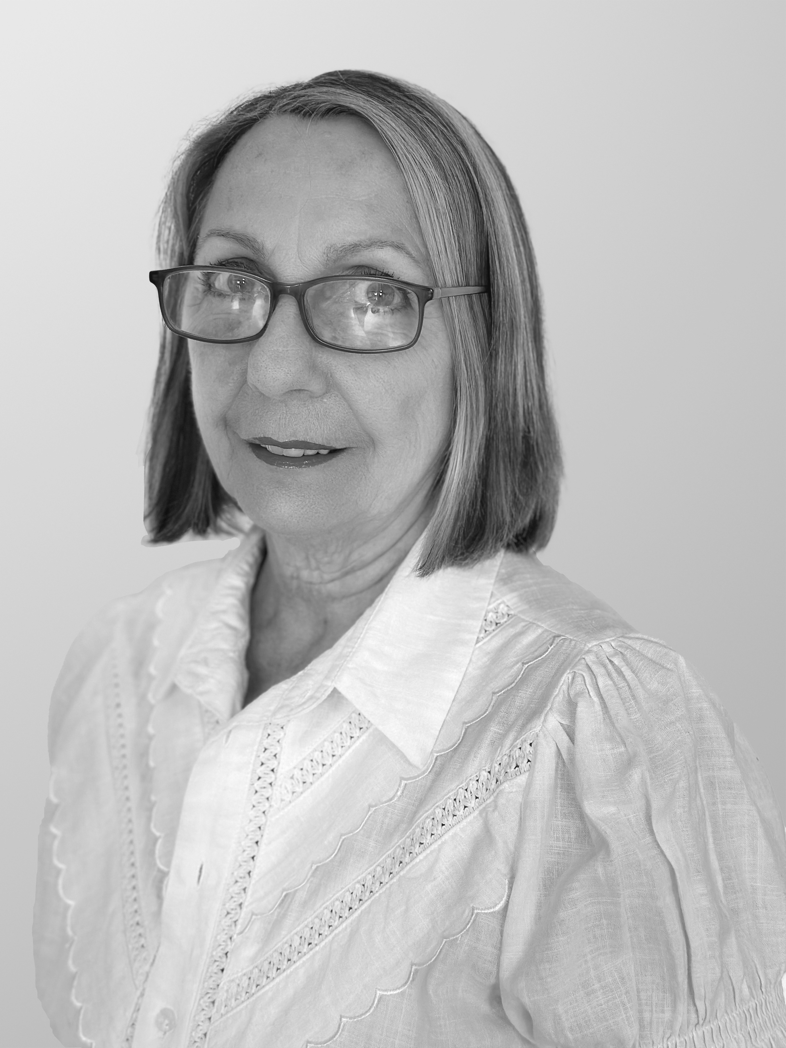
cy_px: 524
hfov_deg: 30.3
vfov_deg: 39.7
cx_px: 393
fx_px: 1453
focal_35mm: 48
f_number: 1.78
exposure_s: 1/60
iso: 200
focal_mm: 6.86
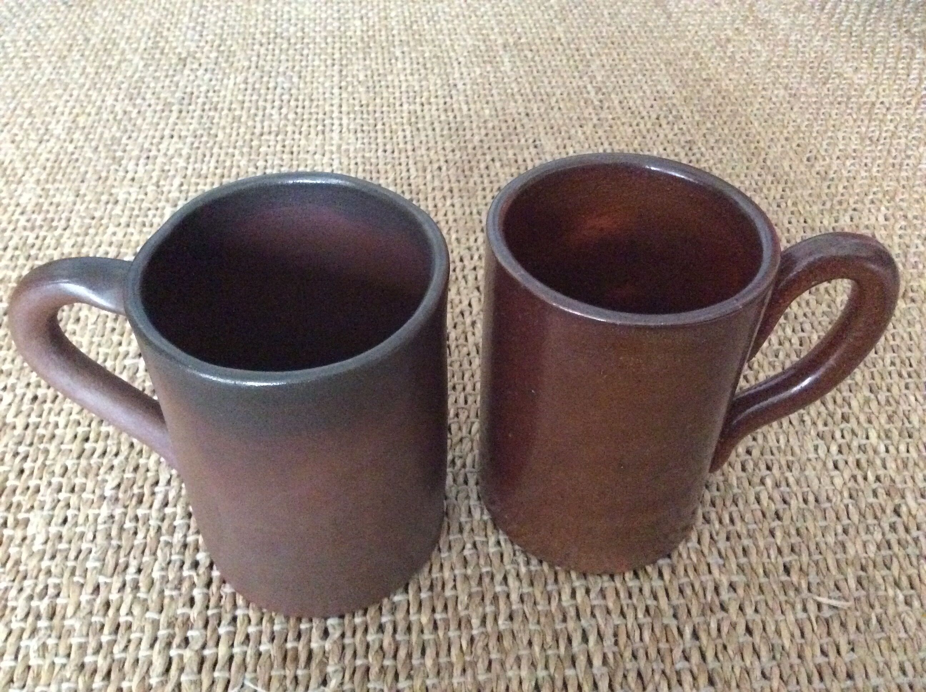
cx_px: 463
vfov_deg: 44.1
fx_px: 855
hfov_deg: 56.9
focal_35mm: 32
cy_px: 346
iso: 800
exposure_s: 1/17
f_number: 2.4
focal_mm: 3.3
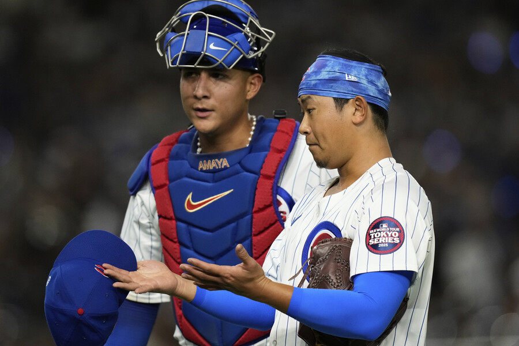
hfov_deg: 3.4
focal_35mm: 600
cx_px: 260
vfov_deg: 2.3
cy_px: 173
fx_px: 8649
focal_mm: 400
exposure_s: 1/2000
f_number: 2.8
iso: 3200
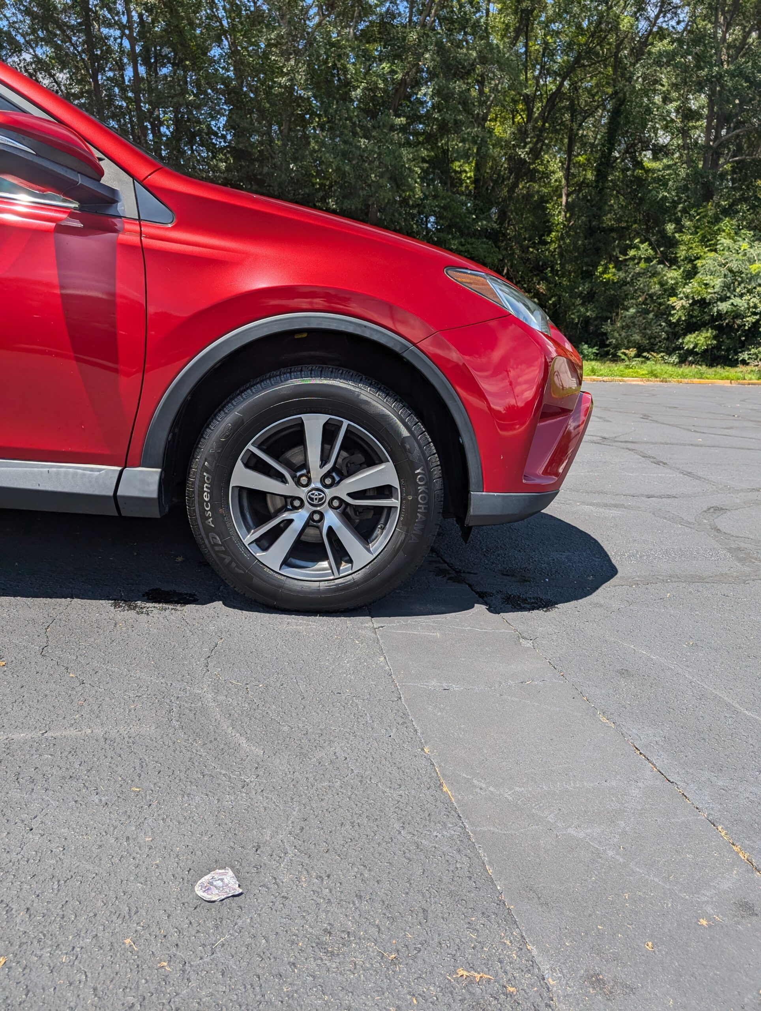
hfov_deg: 56.9
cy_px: 506
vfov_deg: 71.5
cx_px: 380
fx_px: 702
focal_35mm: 24
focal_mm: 6.9
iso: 19
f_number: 1.68
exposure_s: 1/1185
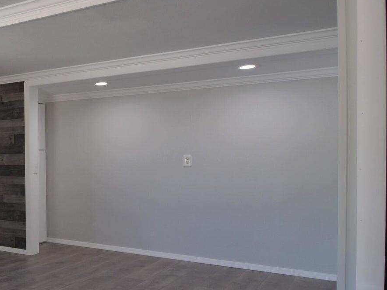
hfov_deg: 32.8
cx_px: -122
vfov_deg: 34.3
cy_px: 164
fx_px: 469
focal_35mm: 42
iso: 400
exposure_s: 1/125
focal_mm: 16
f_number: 5.6
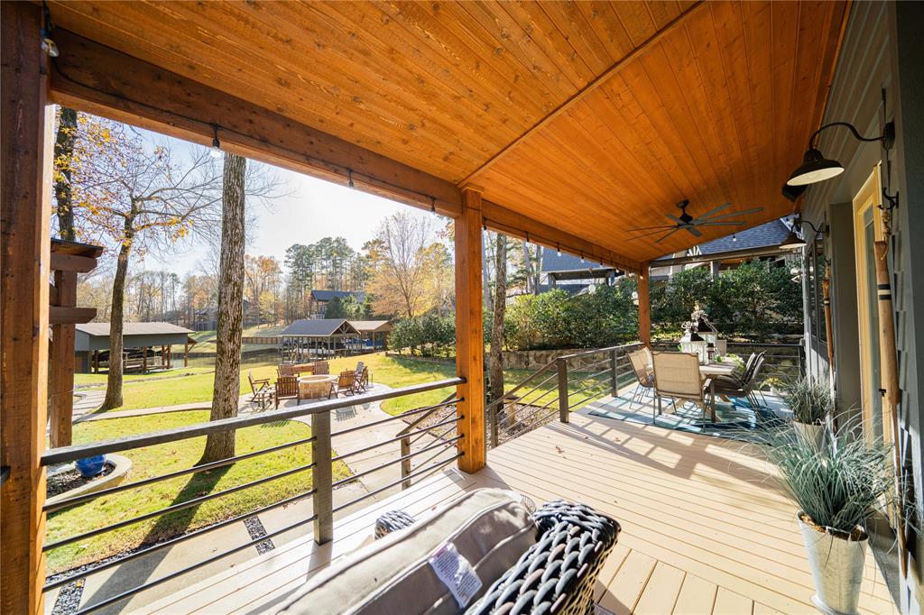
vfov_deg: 90.0
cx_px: 462
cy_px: 308
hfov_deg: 112.6
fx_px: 308
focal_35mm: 12
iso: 100
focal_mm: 12
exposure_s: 1/250
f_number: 4
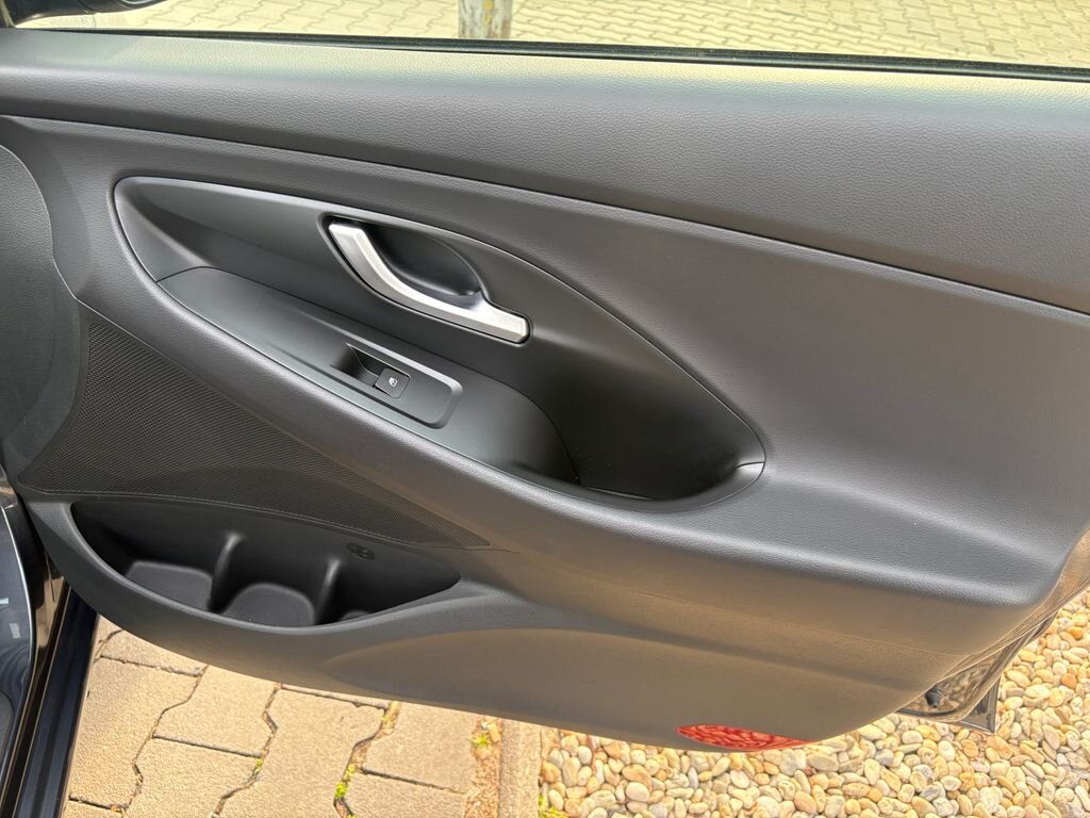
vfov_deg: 53.1
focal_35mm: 26
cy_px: 409
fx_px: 819
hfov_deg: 67.3
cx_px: 545
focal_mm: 5.96
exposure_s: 1/125
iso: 100
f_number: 1.6
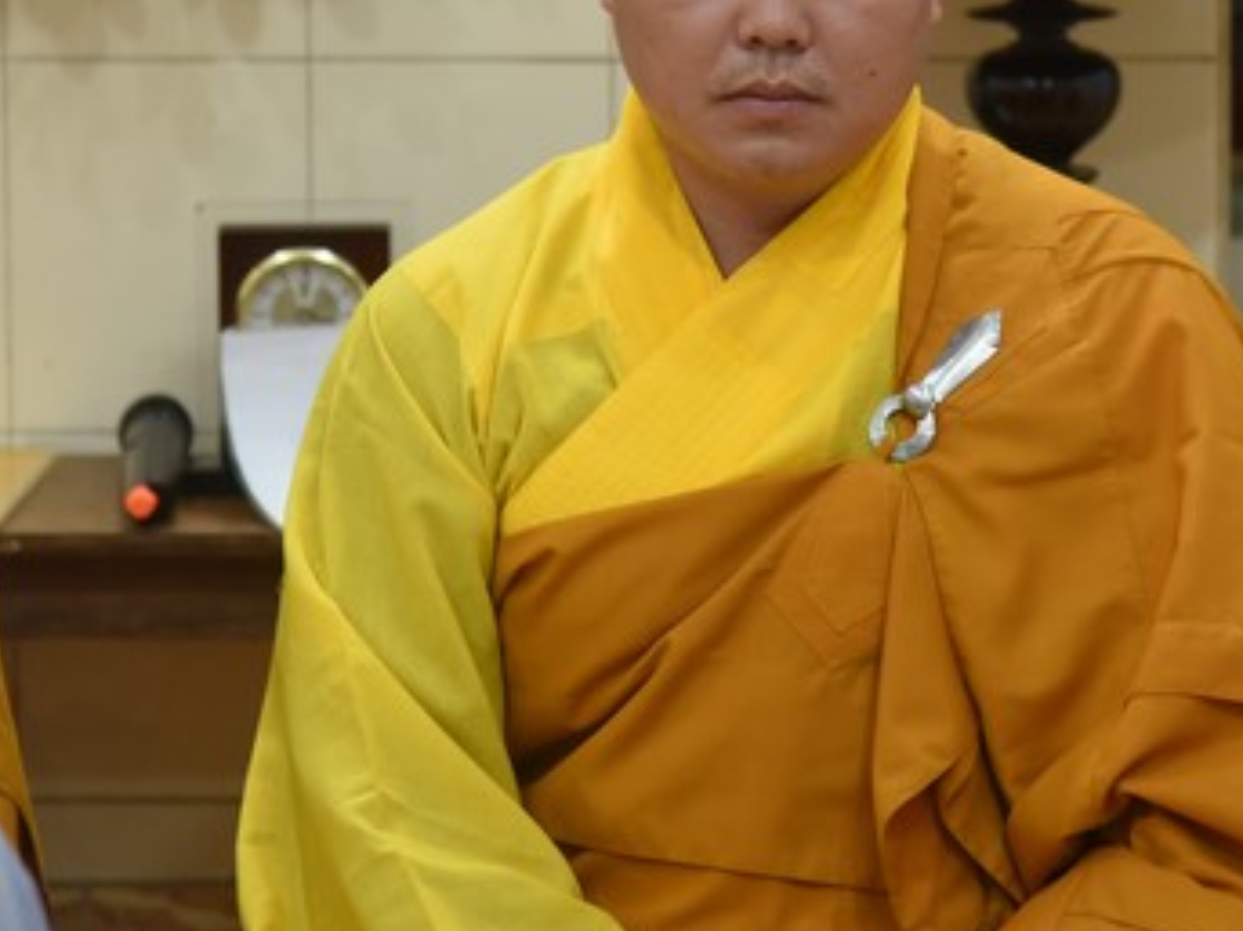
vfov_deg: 6.8
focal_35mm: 219
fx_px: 7861
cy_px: 167
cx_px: 815
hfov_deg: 9.0
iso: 1250
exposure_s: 1/100
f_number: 4
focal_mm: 120
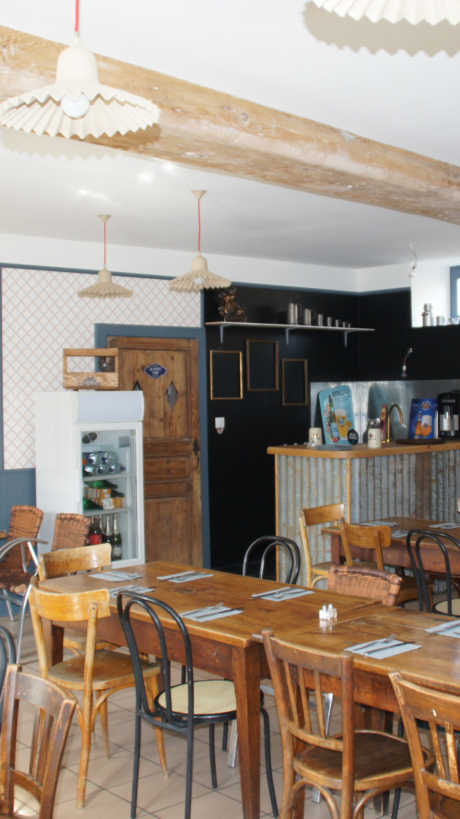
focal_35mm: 43
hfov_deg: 27.6
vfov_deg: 47.4
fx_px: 933
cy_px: 406
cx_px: 291
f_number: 3.5
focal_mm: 18
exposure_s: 1/60
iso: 320
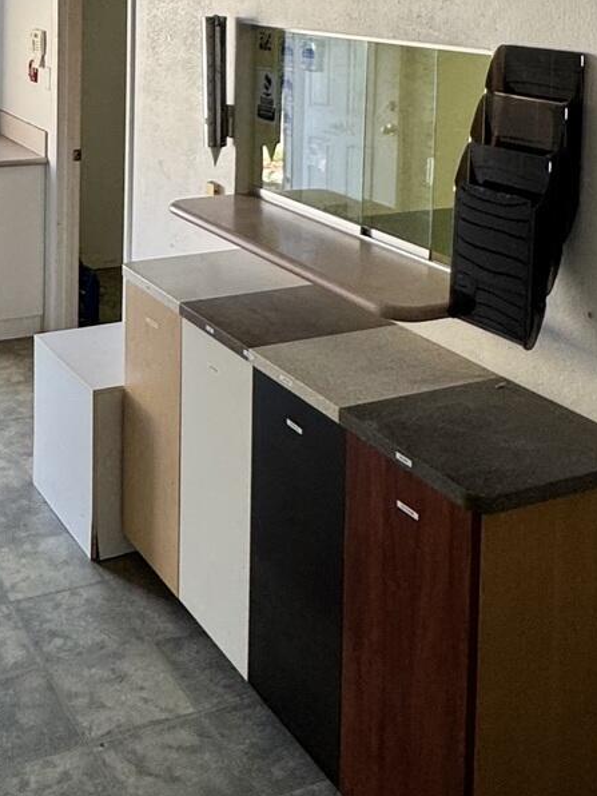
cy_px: 40
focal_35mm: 47
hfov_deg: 30.0
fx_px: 1081
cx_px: 97
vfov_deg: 37.1
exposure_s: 1/120
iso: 100
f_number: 2.2
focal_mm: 2.22
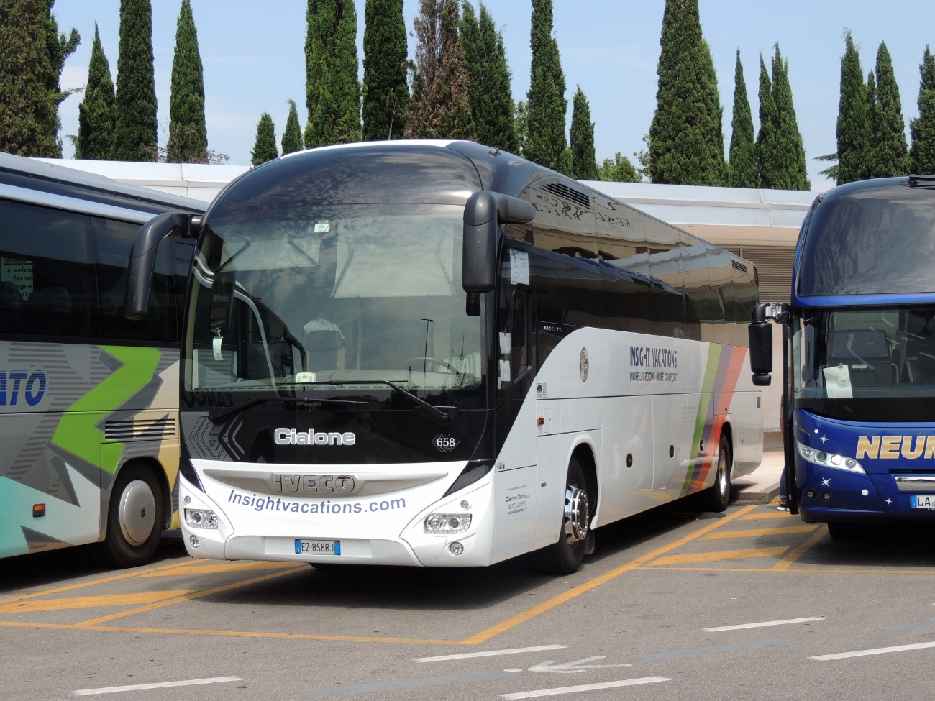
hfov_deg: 34.9
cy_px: 350
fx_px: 1486
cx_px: 468
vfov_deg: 26.6
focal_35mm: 55
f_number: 3.7
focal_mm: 9.8
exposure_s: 1/640
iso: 100
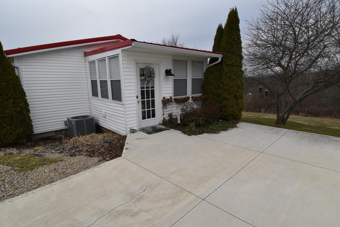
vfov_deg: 67.4
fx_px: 170
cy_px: 114
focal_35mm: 18
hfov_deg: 90.0
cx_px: 170
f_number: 9
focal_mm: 12
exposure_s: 1/250
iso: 320
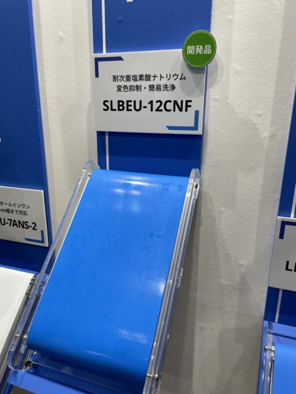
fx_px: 296
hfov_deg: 53.1
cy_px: 197
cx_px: 148
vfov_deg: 67.3
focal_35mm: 26
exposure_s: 1/129
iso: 32
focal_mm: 4.2
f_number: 1.6
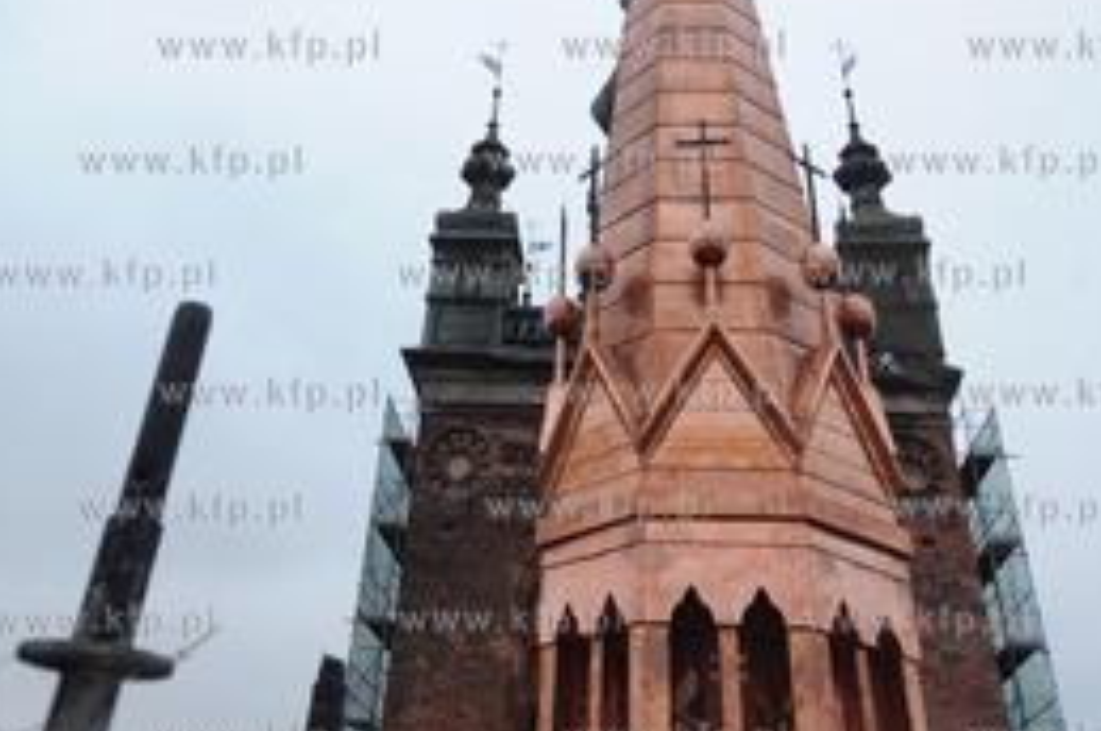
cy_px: 38
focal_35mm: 34
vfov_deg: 35.8
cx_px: 540
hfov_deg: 55.9
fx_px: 1039
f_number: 5
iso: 400
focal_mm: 22
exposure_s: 1/80
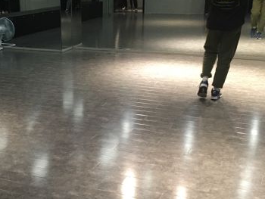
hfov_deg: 32.6
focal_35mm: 58
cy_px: 86
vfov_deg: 25.2
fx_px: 444
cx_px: 70
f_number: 2.2
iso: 160
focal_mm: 4.15
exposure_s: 1/33
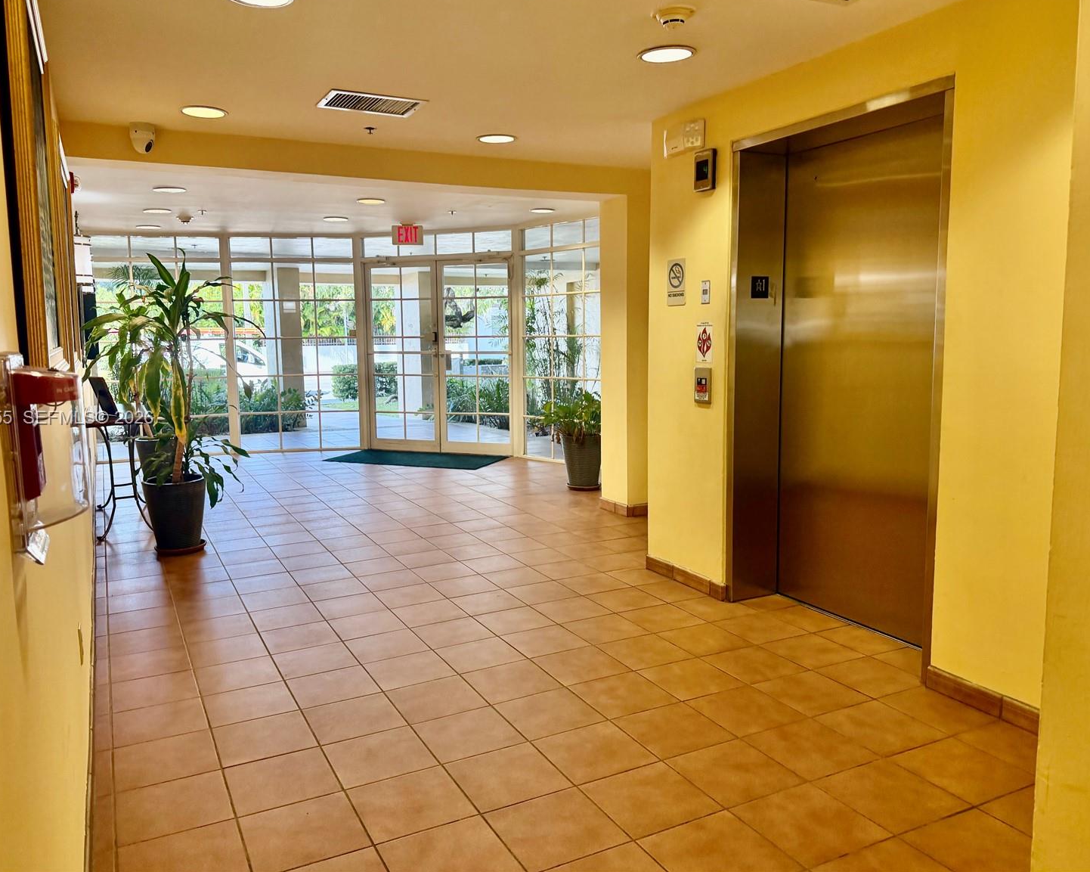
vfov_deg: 54.9
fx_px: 839
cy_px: 419
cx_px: 523
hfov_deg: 66.0
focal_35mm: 26
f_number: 1.78
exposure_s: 1/203
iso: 200
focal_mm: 6.76
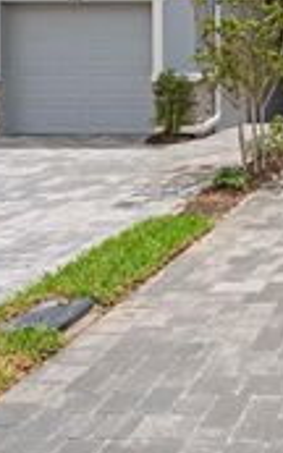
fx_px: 618
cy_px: 72
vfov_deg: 38.3
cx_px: 451
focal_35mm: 50
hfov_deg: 20.9
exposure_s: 1/320
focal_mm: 17
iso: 320
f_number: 8
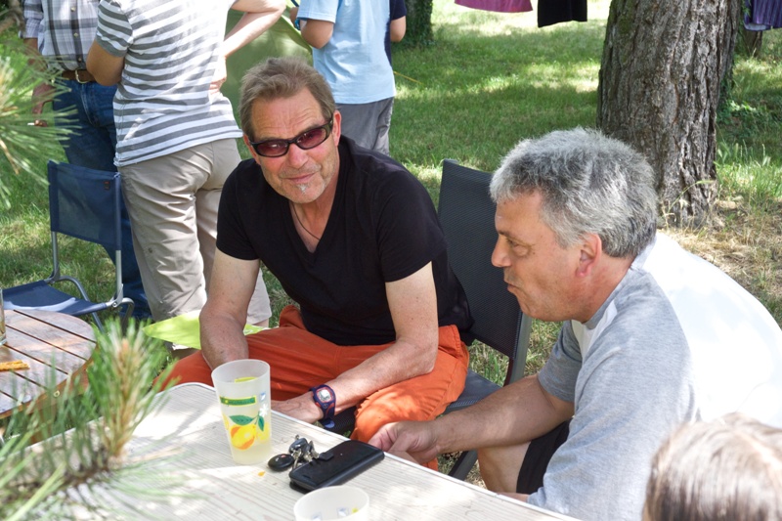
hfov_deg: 35.6
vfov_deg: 24.2
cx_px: 391
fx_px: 1216
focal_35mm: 56
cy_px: 260
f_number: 7.1
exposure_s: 1/450
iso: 2000
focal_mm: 37.4
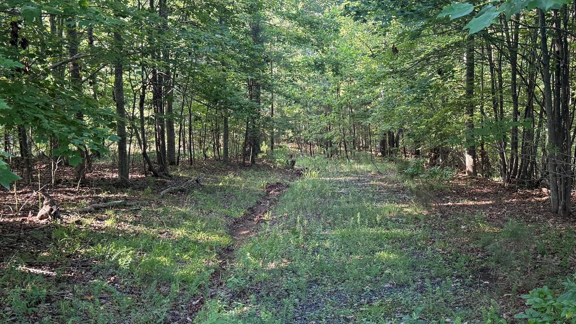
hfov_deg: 45.0
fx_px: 687
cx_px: 365
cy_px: 150
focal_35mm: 45
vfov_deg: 26.5
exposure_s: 1/147
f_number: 1.78
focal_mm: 6.76
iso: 200
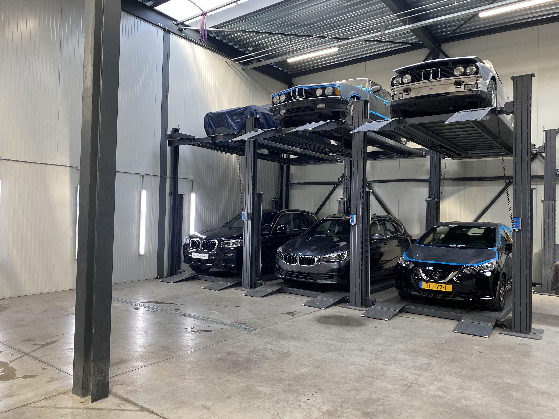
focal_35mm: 26
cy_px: 210
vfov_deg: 53.1
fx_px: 420
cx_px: 280
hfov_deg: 67.3
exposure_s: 1/100
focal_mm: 4.25
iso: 100
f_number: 1.8
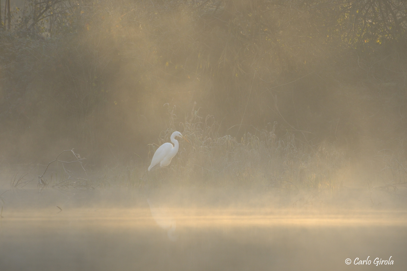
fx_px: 4522
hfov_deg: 5.2
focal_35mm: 400
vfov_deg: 3.4
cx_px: 204
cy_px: 136
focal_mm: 400
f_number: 6.3
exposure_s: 1/500
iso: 560
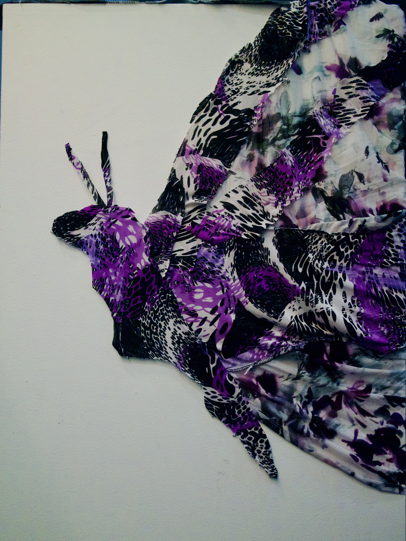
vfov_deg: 46.8
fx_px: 625
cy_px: 270
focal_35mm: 40
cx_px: 203
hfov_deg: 36.0
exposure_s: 1/800
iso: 2500
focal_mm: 20
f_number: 1.7
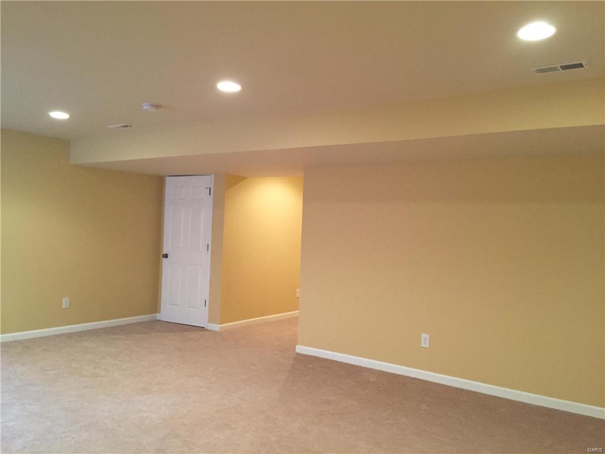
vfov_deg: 48.2
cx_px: 302
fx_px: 507
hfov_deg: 61.7
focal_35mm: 29
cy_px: 227
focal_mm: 4.15
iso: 160
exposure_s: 1/30
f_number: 2.2
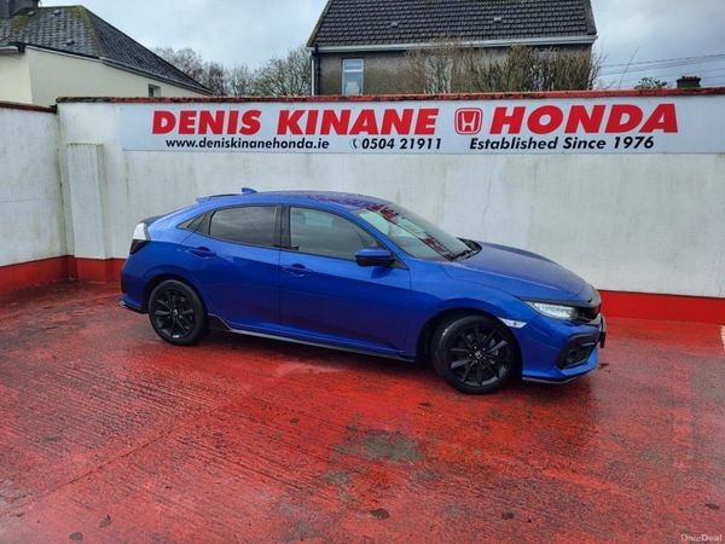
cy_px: 272
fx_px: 545
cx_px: 362
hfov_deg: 67.3
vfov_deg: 53.1
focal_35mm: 26
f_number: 1.8
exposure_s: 1/529
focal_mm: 5.4
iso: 40
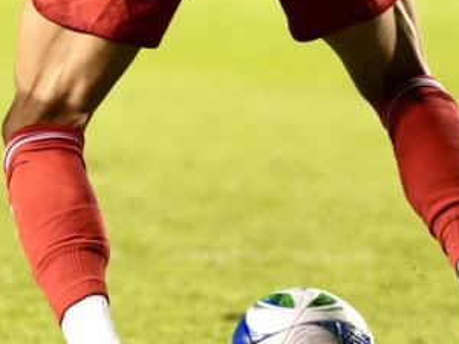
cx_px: -24
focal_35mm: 1037
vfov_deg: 1.4
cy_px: -102
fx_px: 13750
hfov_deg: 1.9
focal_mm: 200
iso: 6400
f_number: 2.8
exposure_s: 1/1000
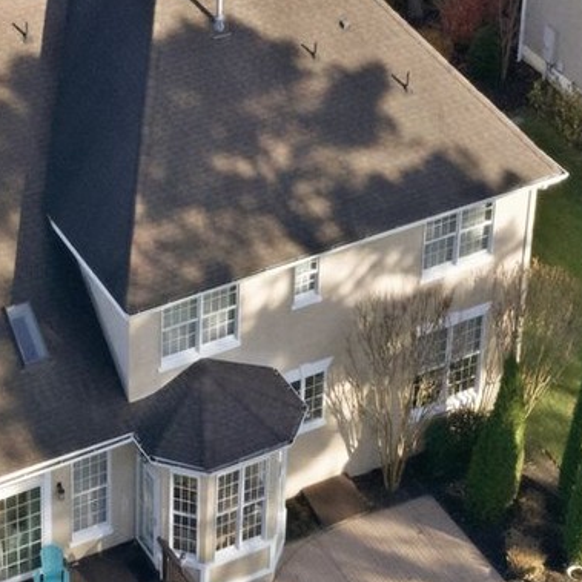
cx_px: 46
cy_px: 290
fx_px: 2149
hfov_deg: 15.2
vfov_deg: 15.4
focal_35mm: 113
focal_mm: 10.3
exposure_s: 1/20
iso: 400
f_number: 8
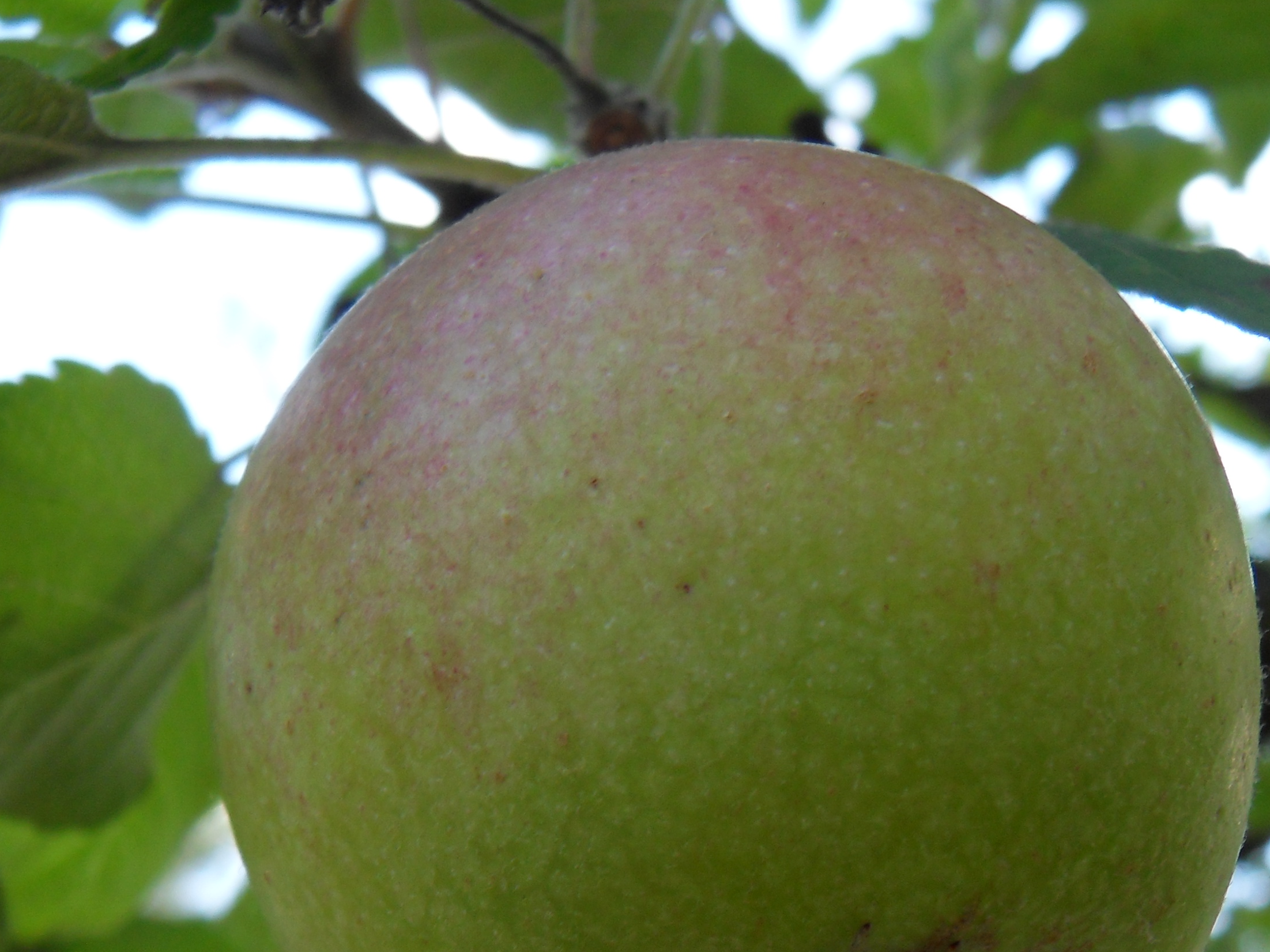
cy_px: 711
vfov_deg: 27.2
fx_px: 1944
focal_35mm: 53
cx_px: 597
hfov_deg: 36.2
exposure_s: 1/60
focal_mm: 5.6
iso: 100
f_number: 3.7
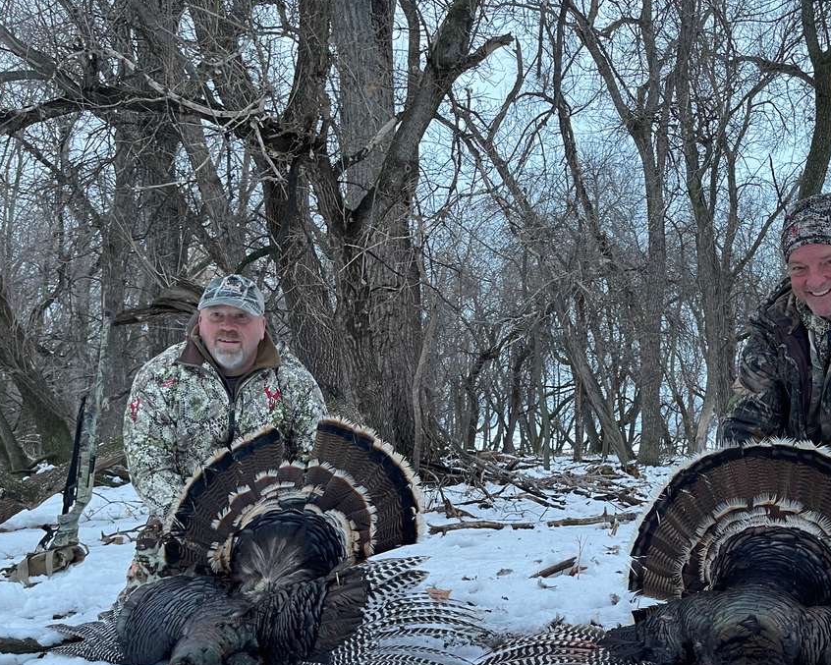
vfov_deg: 40.7
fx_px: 886
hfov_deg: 49.3
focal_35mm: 36
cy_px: 437
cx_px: 564
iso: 125
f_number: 1.6
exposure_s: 1/60
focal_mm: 5.1
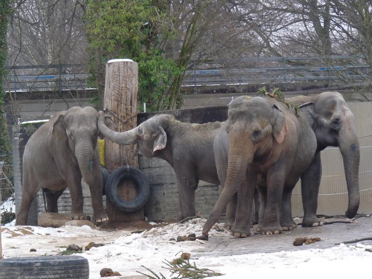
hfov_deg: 11.9
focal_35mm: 166
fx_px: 1784
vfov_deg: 8.9
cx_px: 186
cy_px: 140
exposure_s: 1/60
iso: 100
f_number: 3.6
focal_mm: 20.8
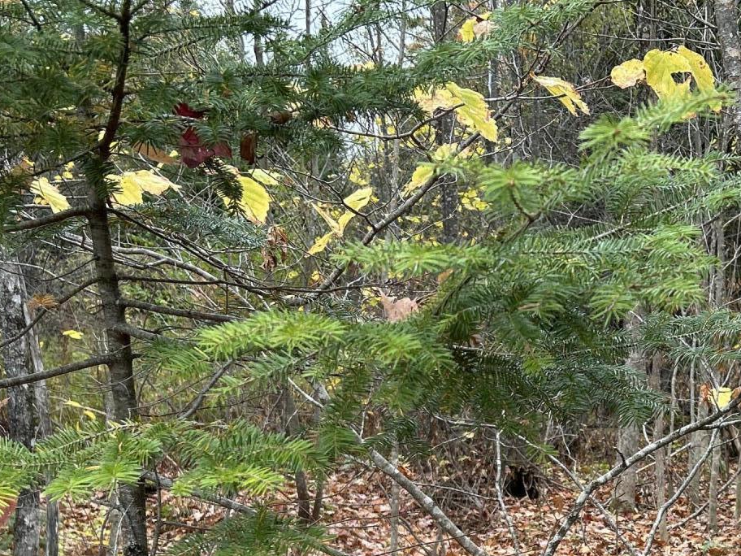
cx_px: 612
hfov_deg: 32.7
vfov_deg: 24.5
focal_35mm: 57
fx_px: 1220
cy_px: 557
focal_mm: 5.7
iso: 32
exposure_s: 1/127
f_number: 1.5
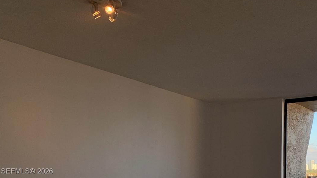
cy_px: 172
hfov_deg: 46.9
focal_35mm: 43
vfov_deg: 26.5
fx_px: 361
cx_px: 200
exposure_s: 1/512
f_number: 1.8
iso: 25
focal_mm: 4.25
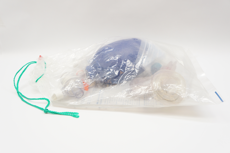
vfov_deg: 32.9
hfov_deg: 48.0
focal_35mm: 40
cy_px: 76
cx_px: 115
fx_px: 258
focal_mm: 27
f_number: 5.6
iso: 400
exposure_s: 1/60
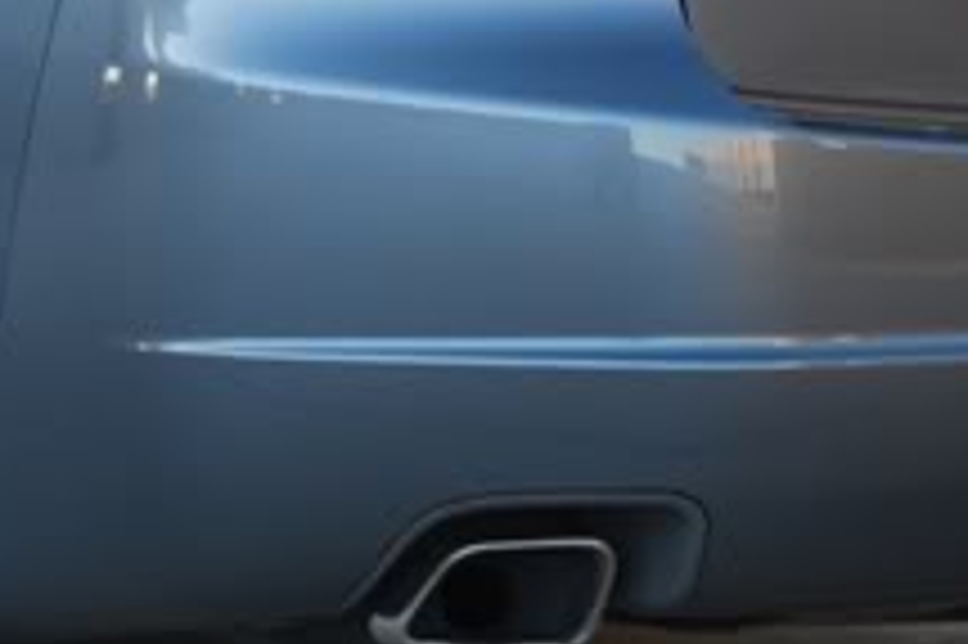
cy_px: 43
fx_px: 5239
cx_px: -187
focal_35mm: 195
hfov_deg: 10.4
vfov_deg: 7.0
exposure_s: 1/60
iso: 200
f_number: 5.6
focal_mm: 48
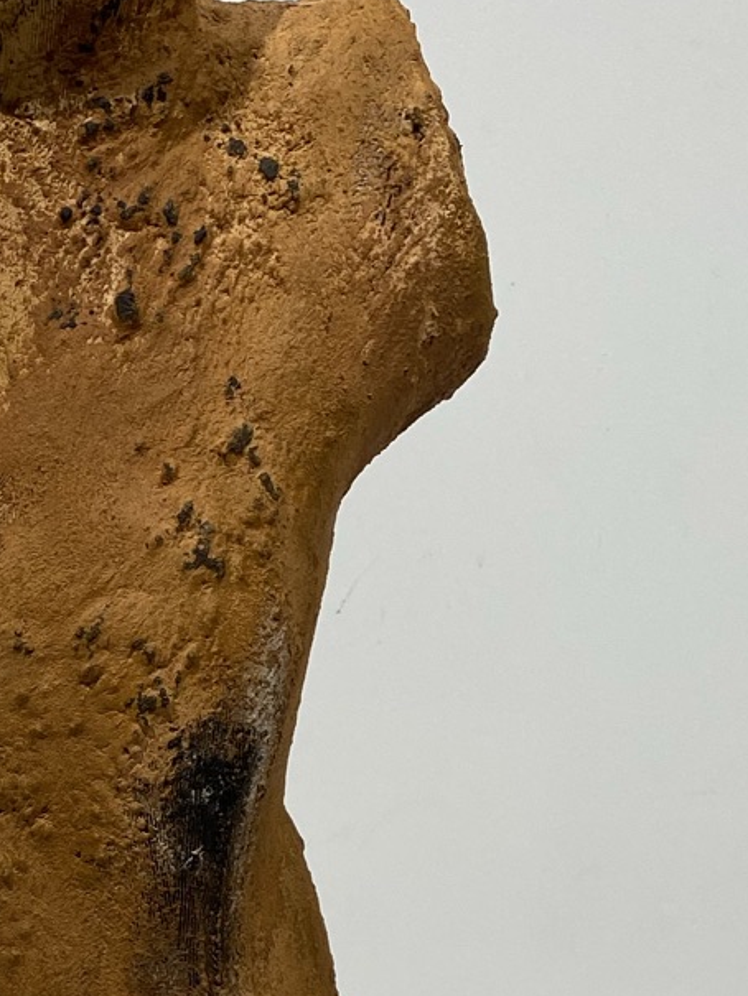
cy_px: 887
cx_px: -31
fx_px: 2535
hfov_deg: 16.4
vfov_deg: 21.8
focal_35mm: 88
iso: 50
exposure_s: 1/100
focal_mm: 4.25
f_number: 1.8
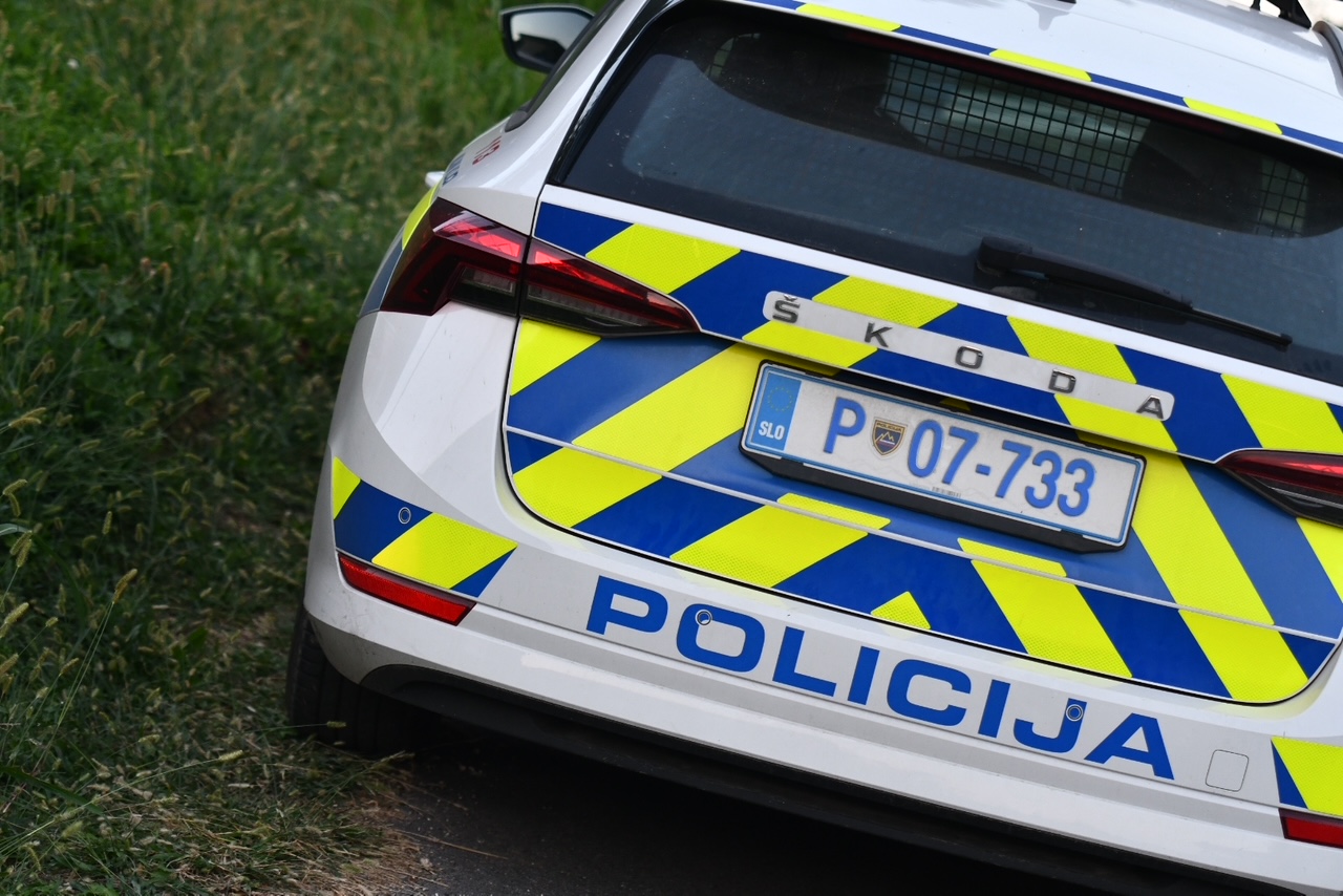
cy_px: 448
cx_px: 672
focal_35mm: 105
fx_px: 3918
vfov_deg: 13.0
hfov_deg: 19.5
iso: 800
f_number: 2.8
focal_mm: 70
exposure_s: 1/250
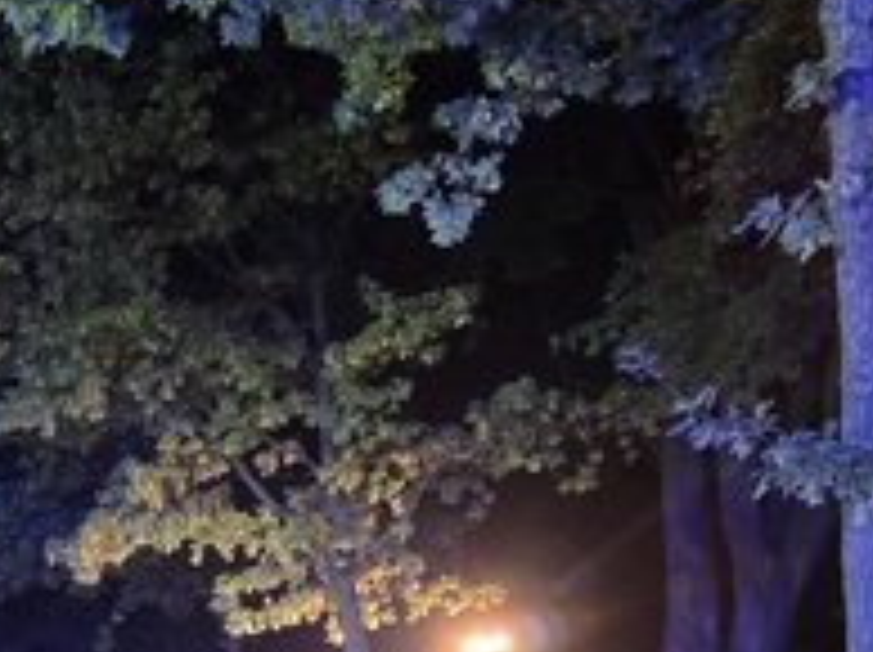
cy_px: 868
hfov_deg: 22.7
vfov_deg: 18.0
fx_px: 1914
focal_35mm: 76
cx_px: -279
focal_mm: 6.3
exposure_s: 1/52
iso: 500
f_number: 1.7
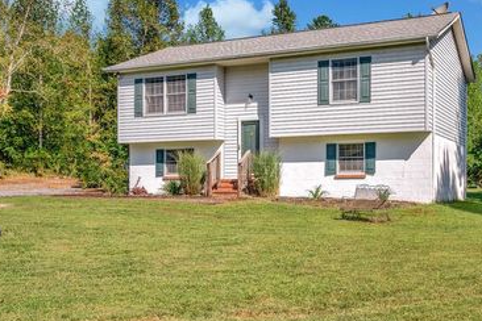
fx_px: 549
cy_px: 134
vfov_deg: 32.6
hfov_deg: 47.1
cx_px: 288
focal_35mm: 41
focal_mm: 30
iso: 100
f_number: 8
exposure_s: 1/500
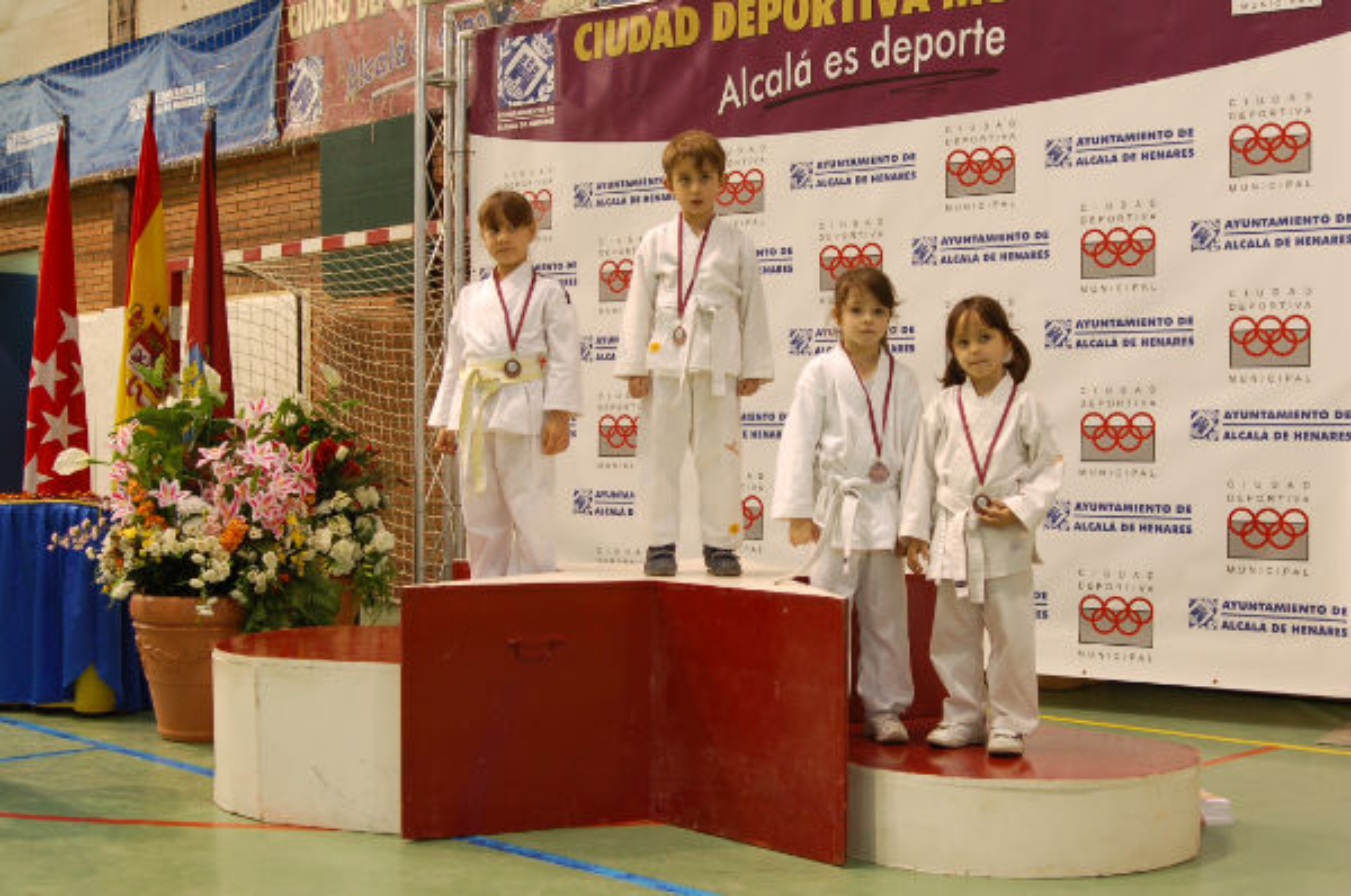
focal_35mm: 46
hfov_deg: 42.4
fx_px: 1742
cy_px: 448
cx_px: 676
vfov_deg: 28.8
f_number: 3.8
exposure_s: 1/30
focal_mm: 31
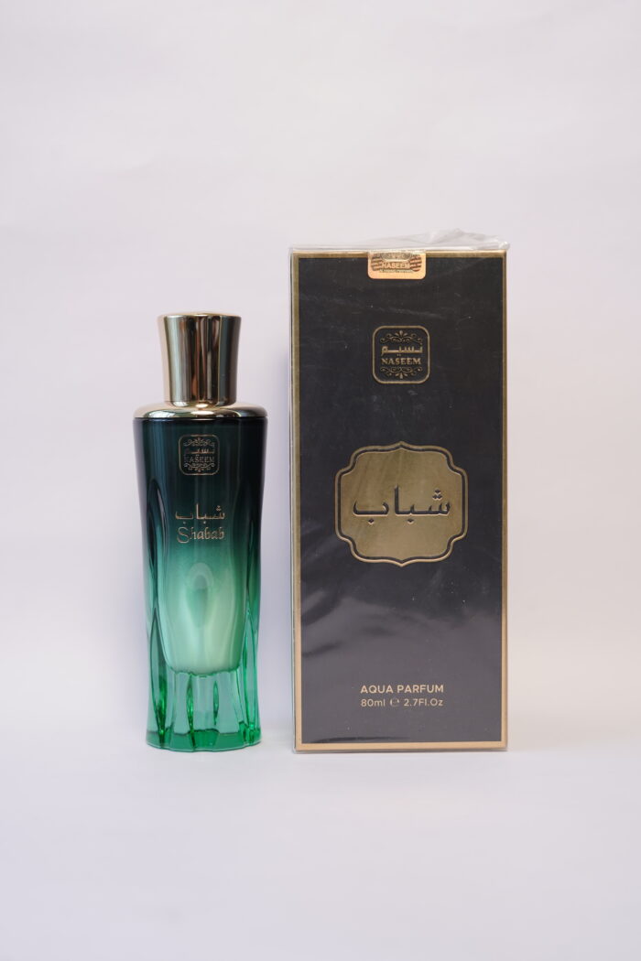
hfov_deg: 27.0
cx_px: 320
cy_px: 480
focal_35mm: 50
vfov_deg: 39.6
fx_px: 1335
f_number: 4
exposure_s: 1/160
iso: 800
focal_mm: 50
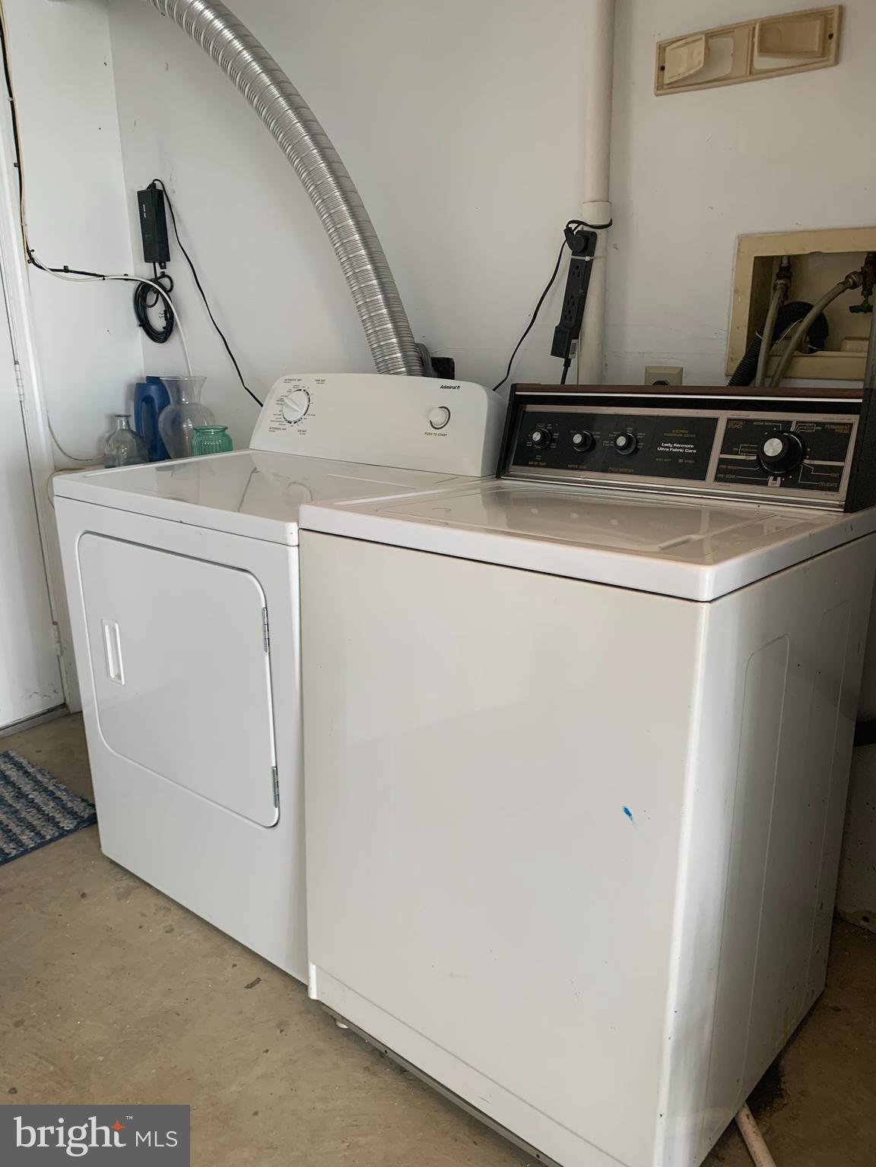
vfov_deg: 67.3
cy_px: 584
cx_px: 438
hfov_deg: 53.1
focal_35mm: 26
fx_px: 877
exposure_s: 1/60
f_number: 1.8
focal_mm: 4.25
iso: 80
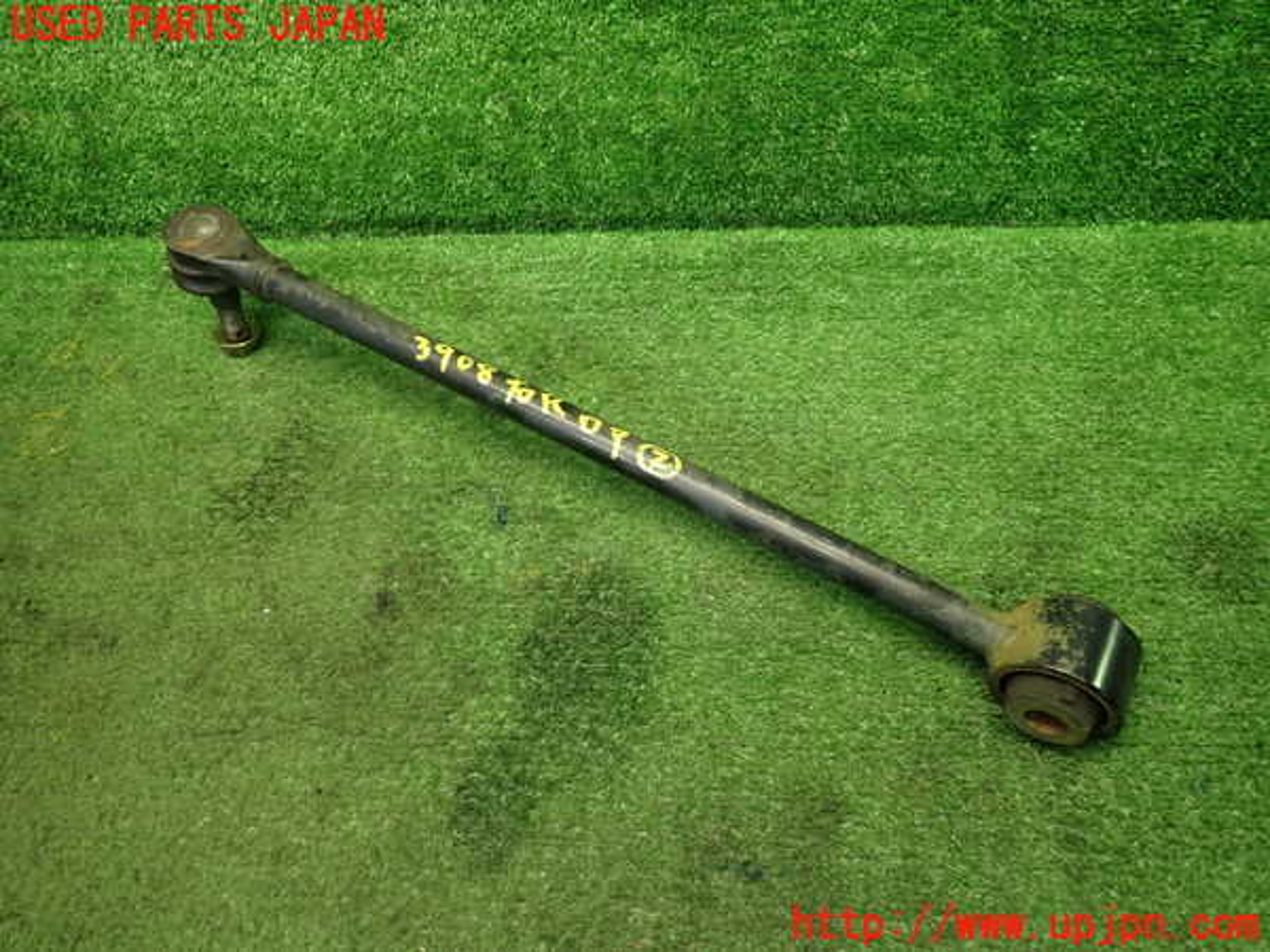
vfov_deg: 54.9
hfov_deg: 69.4
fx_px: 917
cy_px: 476
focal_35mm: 25
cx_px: 635
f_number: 2
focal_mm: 4.5
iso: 200
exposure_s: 1/40
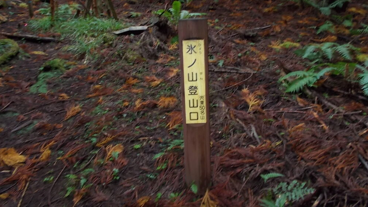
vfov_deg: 40.0
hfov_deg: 66.1
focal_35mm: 29
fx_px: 283
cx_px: 186
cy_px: 79
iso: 200
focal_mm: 4.6
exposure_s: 1/25
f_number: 3.2
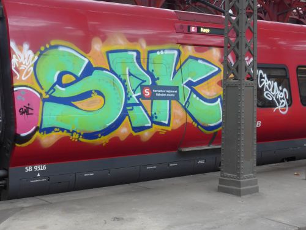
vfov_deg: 23.7
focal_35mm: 62
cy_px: 115
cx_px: 153
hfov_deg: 31.2
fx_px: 548
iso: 400
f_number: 3.7
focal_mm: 12.7
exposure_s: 1/30
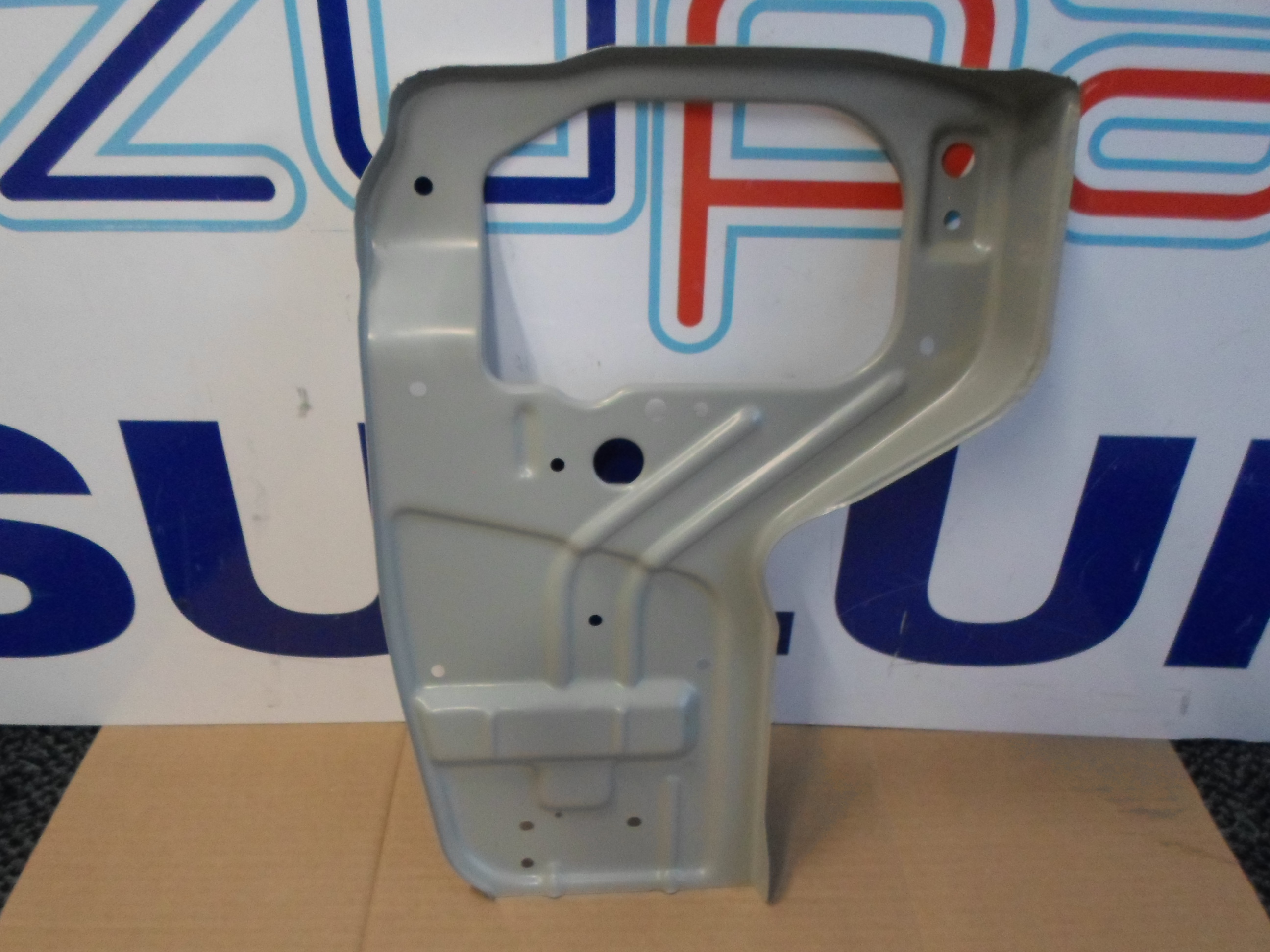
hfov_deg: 69.4
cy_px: 476
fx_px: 917
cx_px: 635
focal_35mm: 25
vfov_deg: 54.9
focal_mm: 4.5
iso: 320
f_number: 2.5
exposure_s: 1/30
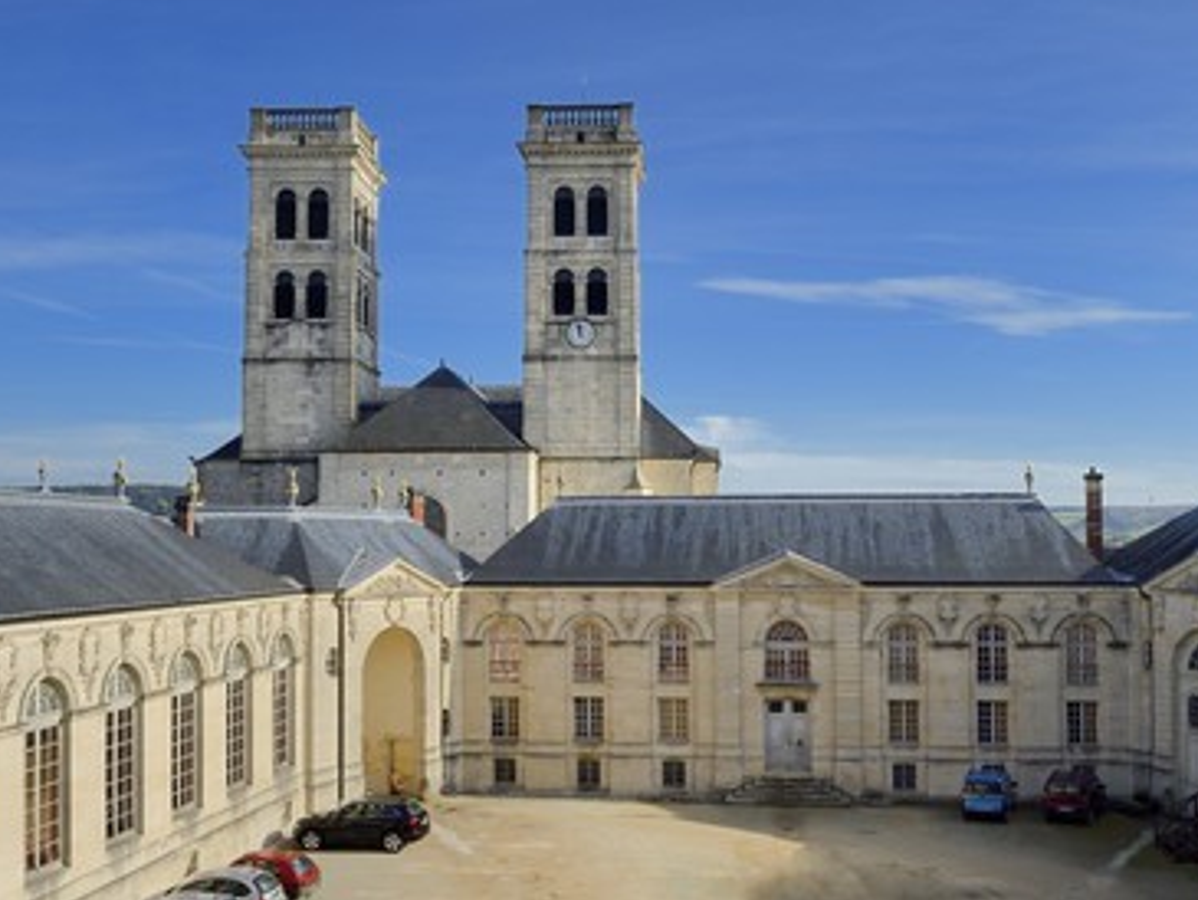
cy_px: 447
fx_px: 1073
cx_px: 673
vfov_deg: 45.5
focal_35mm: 31
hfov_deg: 58.2
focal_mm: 28
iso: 200
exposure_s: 1/320
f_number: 13
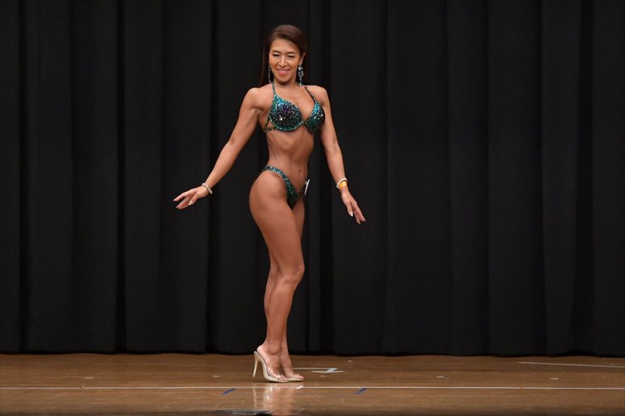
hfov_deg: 8.1
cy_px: 208
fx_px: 4425
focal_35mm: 255
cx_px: 312
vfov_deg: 5.4
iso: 6400
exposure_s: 1/400
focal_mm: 170
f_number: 5.6
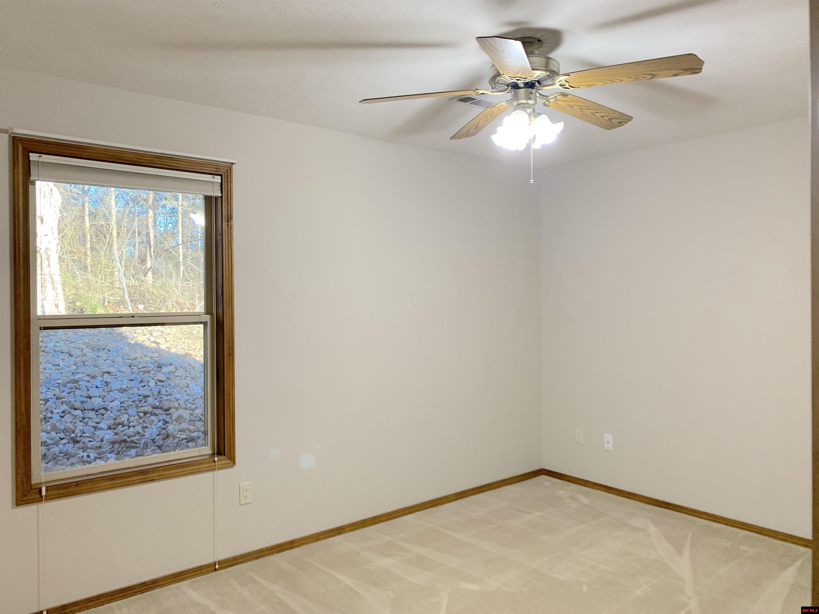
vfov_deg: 53.1
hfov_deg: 67.3
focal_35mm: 26
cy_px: 307
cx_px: 410
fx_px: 615
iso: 160
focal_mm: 4.25
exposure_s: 1/60
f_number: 1.8
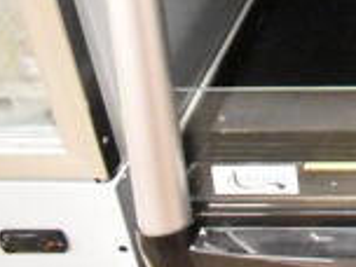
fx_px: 1070
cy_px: -166
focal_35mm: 104
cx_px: 639
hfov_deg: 16.0
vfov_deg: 13.2
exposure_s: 1/125
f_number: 3.5
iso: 16000
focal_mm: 18
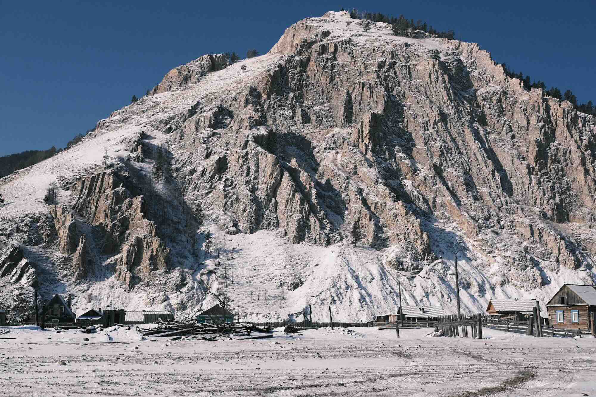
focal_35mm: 41
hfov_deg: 47.4
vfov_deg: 32.6
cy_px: 198
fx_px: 679
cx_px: 298
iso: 160
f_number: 6.4
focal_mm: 27
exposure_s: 1/1400
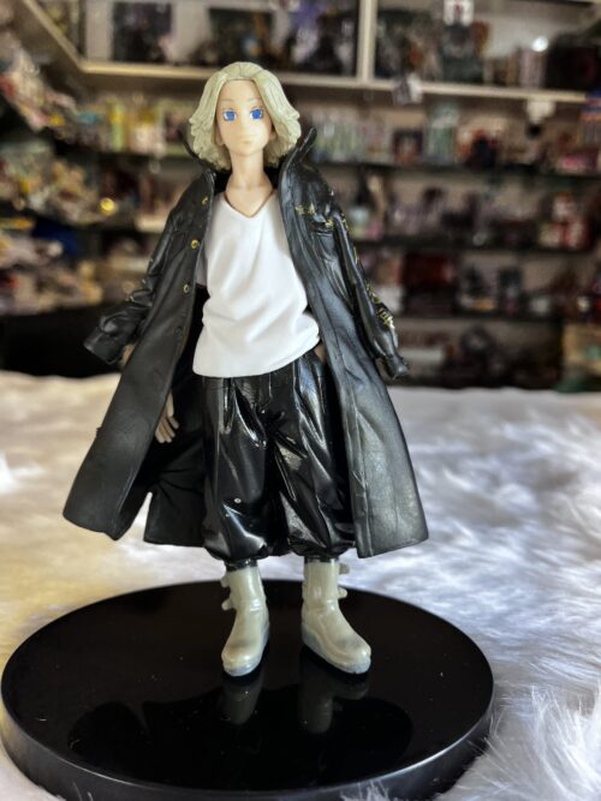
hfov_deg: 53.0
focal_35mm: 26
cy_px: 400
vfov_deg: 67.3
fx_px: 602
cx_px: 300
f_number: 1.6
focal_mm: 5.1
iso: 32
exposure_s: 1/140
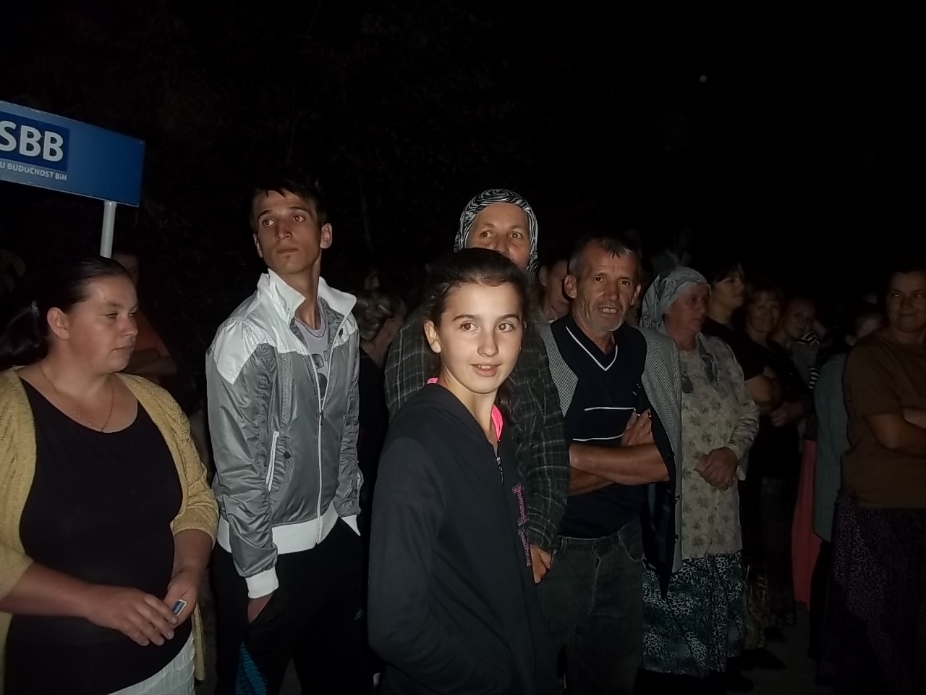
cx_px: 463
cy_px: 348
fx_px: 856
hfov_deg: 56.8
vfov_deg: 44.2
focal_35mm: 32
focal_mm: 5.7
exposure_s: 1/30
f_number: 2.9
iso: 80
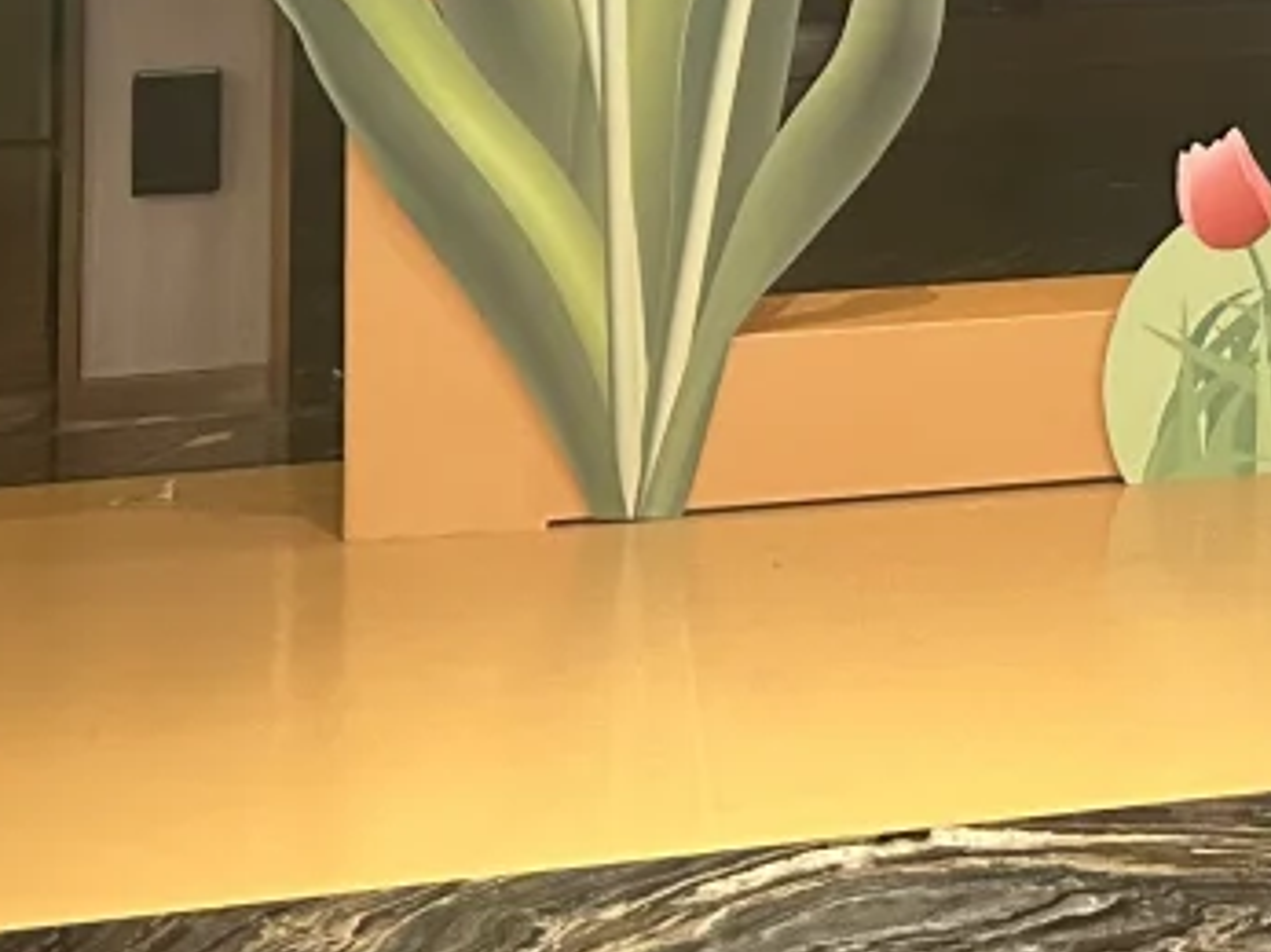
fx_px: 3964
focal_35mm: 108
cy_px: -615
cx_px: 1908
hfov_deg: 16.6
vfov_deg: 12.8
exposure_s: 1/50
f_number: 1.5
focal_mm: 5.7
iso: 400
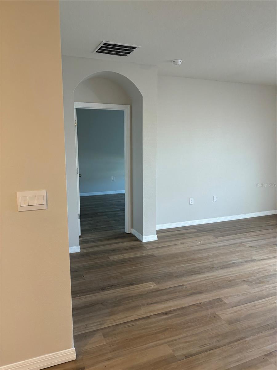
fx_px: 277
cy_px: 185
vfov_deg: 67.3
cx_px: 138
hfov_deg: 53.1
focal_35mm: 26
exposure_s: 1/60
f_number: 1.6
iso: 200
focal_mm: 5.96
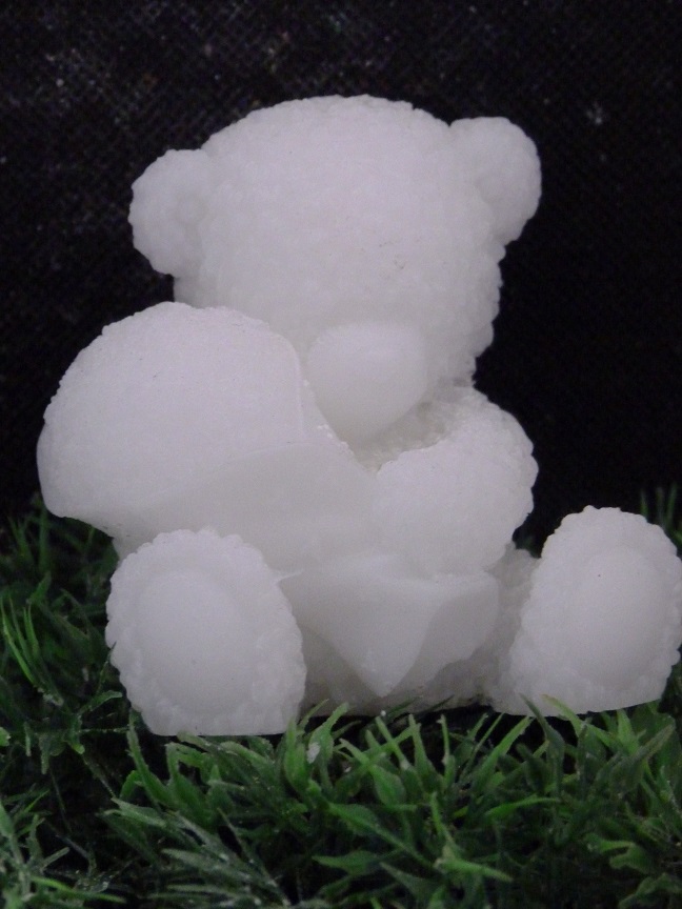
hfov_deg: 15.6
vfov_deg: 20.7
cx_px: 341
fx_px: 2496
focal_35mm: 95
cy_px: 454
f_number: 3.4
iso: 800
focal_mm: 17.2
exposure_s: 1/13
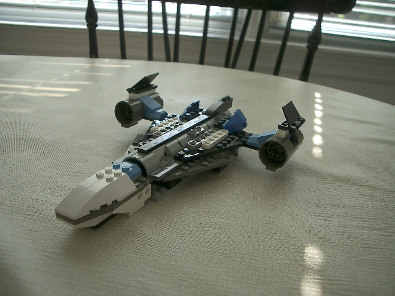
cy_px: 148
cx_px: 198
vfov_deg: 40.7
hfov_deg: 52.6
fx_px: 399
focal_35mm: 35
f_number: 2.6
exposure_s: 1/200
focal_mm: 5.8
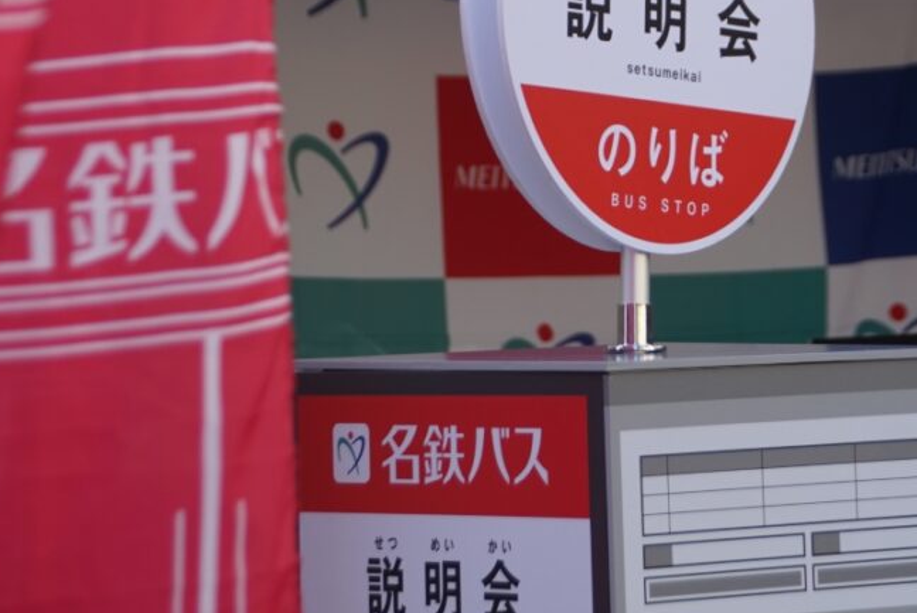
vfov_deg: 5.8
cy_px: 227
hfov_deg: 8.7
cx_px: 611
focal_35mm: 237
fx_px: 6041
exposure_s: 1/160
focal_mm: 100
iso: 160
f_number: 5.6
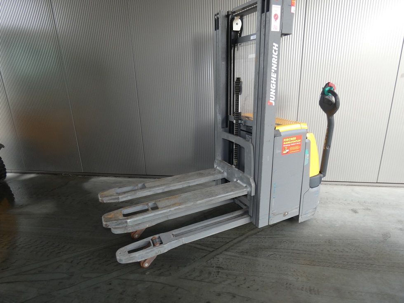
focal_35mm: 20
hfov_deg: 81.7
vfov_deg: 66.0
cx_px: 202
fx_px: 233
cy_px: 152
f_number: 2.8
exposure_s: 1/50
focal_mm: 3.6
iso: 100
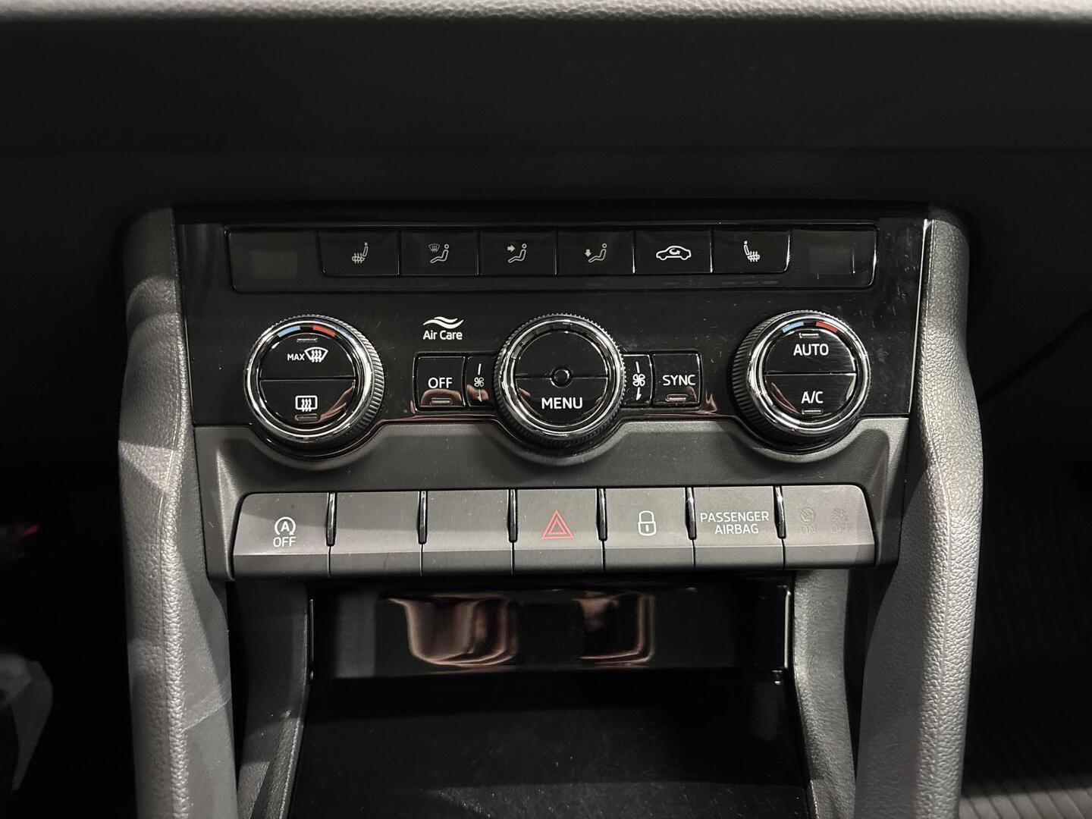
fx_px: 820
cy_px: 410
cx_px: 546
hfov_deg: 67.3
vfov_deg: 53.1
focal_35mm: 26
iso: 640
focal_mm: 5.96
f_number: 1.6
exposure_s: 1/25
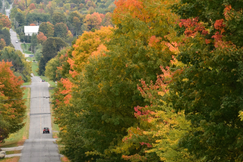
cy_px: 69
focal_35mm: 349
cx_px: 41
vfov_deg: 3.9
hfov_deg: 5.9
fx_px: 2356
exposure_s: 1/400
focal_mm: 110
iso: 800
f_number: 8
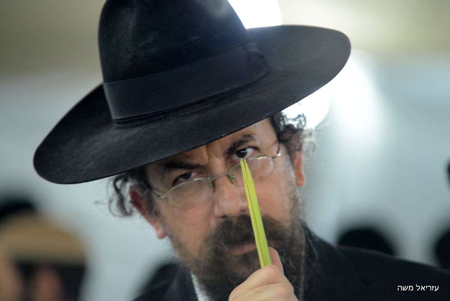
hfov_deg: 6.9
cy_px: 150
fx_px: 3752
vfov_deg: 4.6
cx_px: 225
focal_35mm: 300
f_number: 4
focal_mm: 300
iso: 4000
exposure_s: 1/100
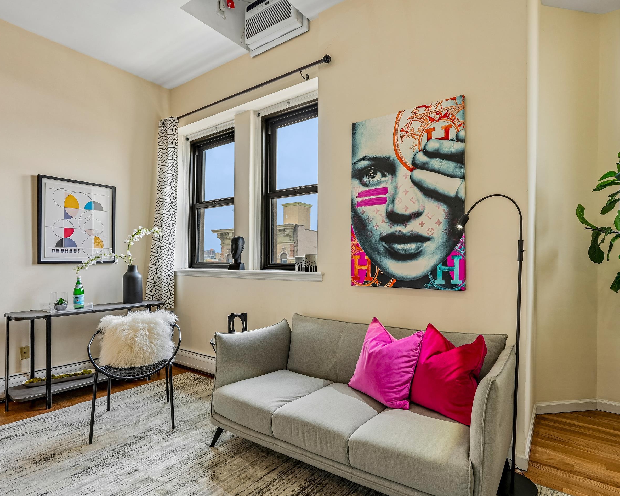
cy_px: 260
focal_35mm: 19
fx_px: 349
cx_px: 331
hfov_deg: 83.2
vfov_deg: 70.8
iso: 250
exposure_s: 1/30
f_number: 8
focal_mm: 16
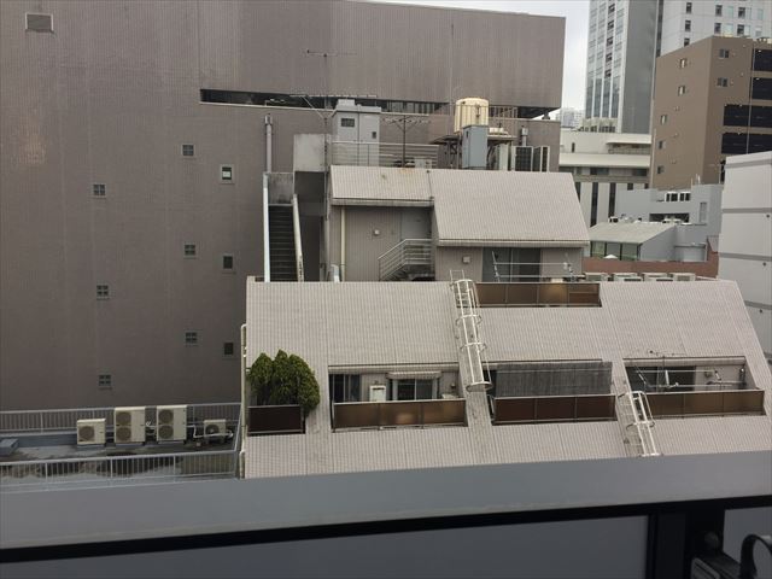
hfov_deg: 61.7
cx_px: 386
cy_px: 290
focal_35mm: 29
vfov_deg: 48.2
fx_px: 647
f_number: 2.2
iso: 32
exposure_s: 1/60
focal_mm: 4.15
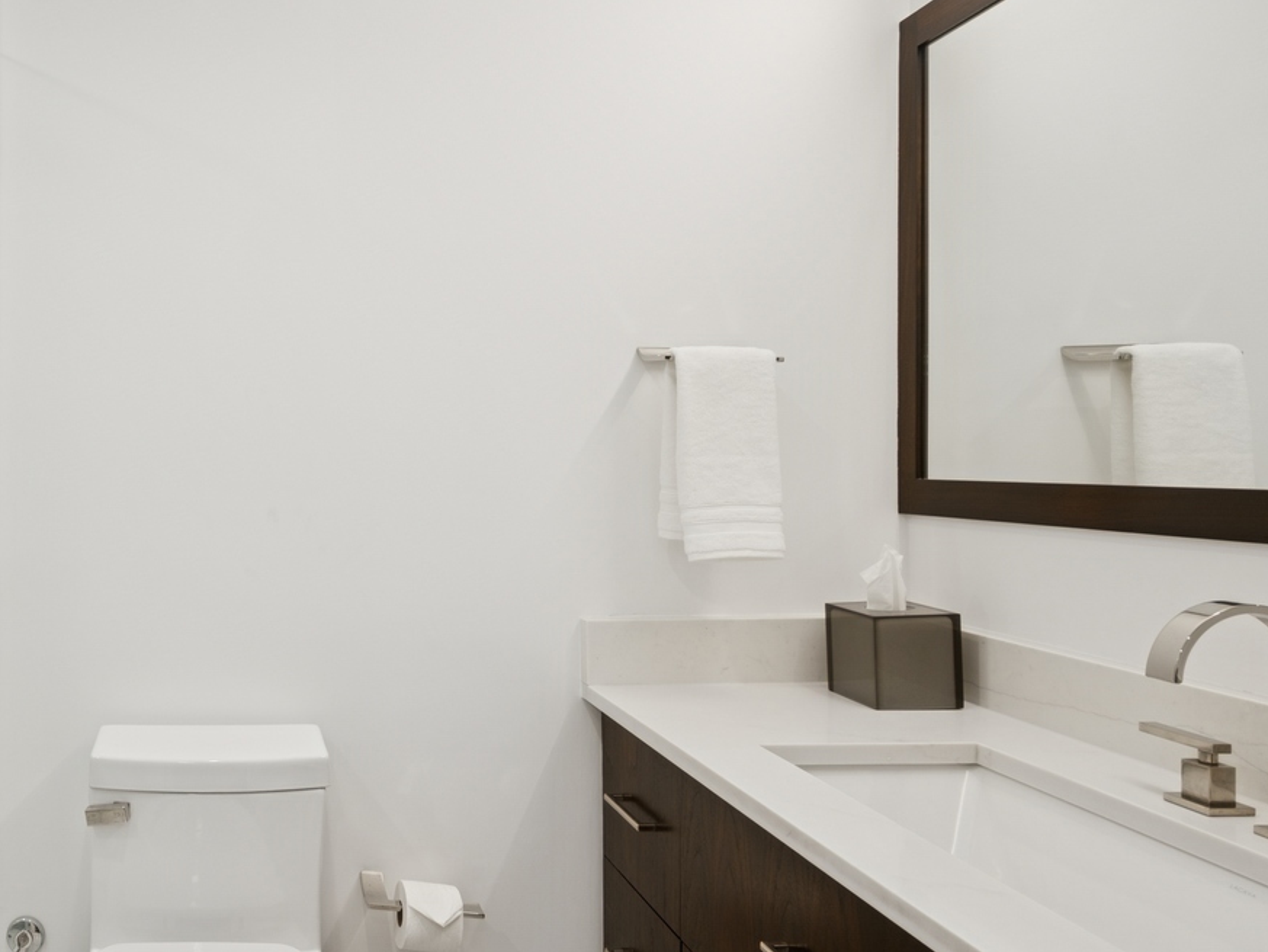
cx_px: 226
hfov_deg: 62.5
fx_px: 916
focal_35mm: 25
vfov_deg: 54.9
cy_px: 483
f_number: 9
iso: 100
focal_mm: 14
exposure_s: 1/15
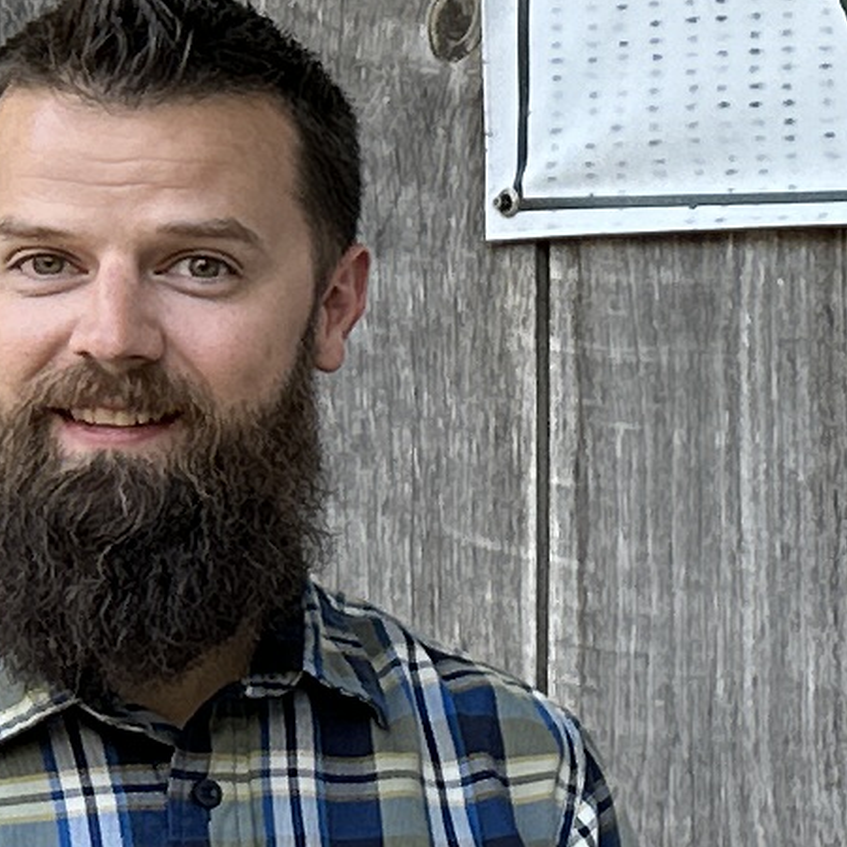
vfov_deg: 9.2
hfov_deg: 8.7
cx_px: 1632
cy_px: 444
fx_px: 5260
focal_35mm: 190
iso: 80
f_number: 1.78
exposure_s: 1/156
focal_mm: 6.86
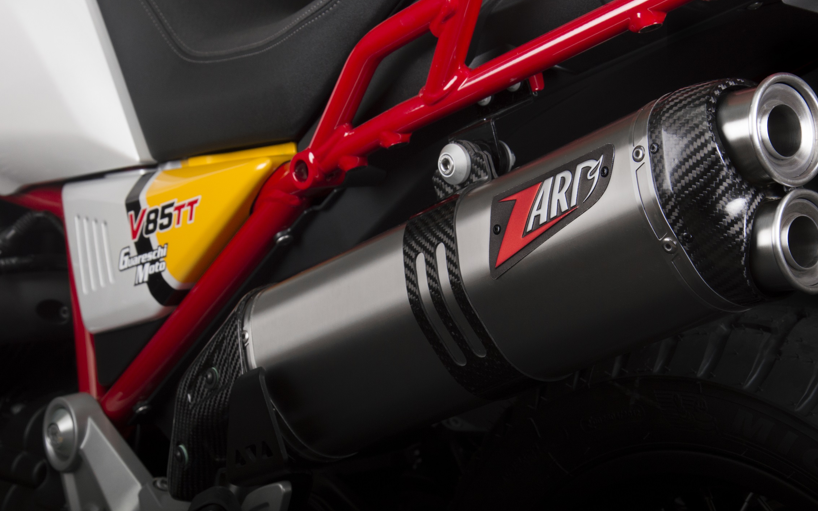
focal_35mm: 98
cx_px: 429
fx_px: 2185
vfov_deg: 13.3
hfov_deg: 21.2
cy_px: 273
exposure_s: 1/250
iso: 400
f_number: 10
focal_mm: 58
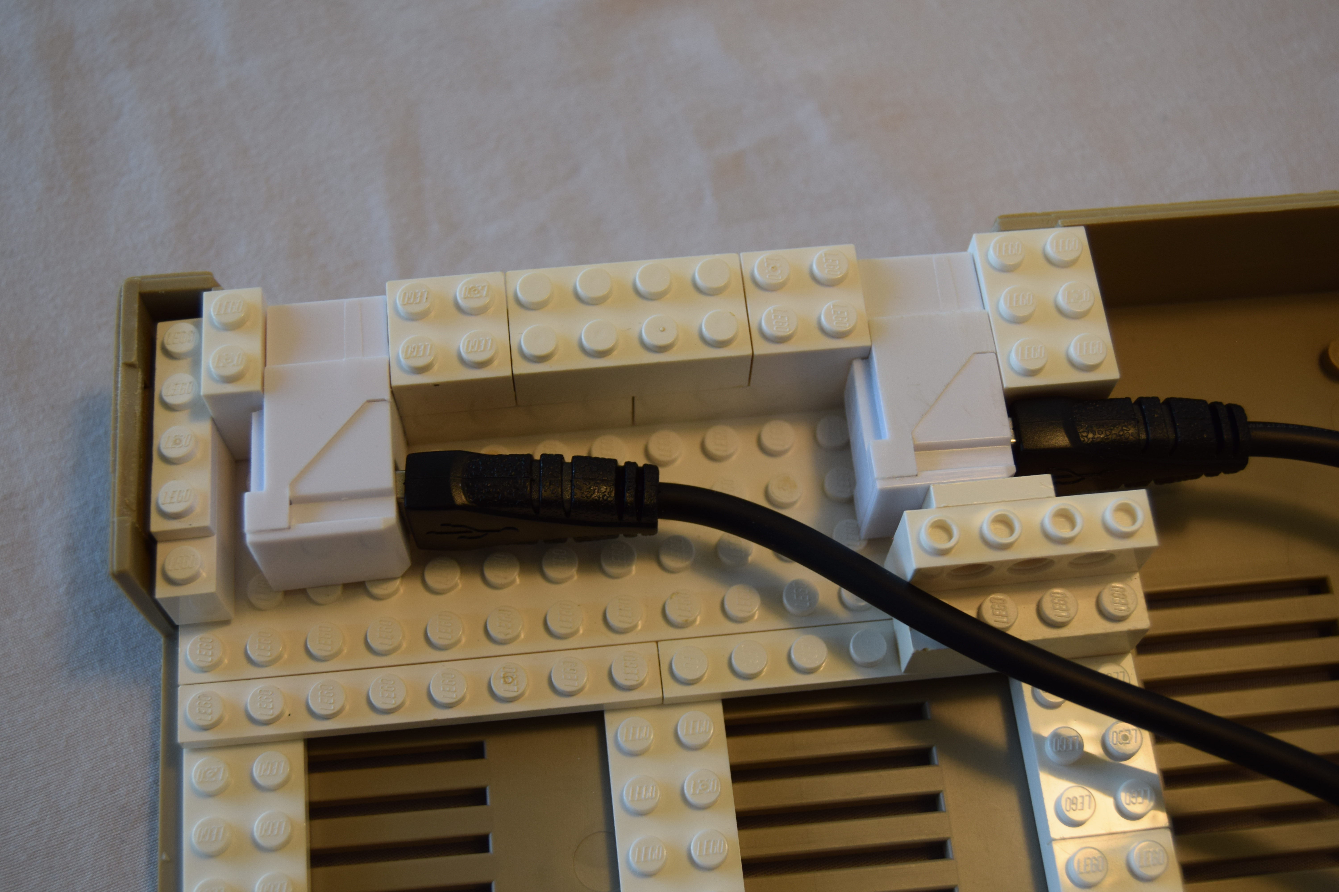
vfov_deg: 28.1
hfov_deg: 41.1
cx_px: 670
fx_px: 1785
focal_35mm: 48
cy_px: 446
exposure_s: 1/100
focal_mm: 32
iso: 400
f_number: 5
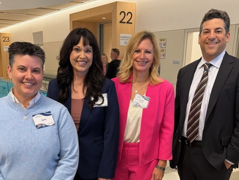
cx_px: 120
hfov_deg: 71.6
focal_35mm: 24
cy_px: 90
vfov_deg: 56.8
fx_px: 166
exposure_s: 1/114
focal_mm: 6.76
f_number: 1.78
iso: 200
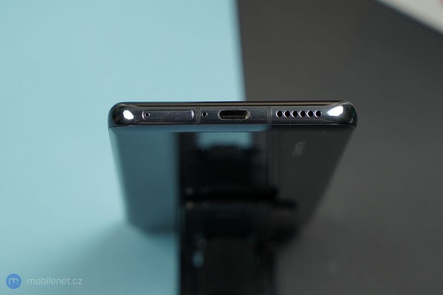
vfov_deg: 19.5
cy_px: 148
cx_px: 222
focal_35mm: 70
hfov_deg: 28.8
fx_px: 861
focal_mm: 70
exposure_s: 1/125
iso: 800
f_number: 5.6
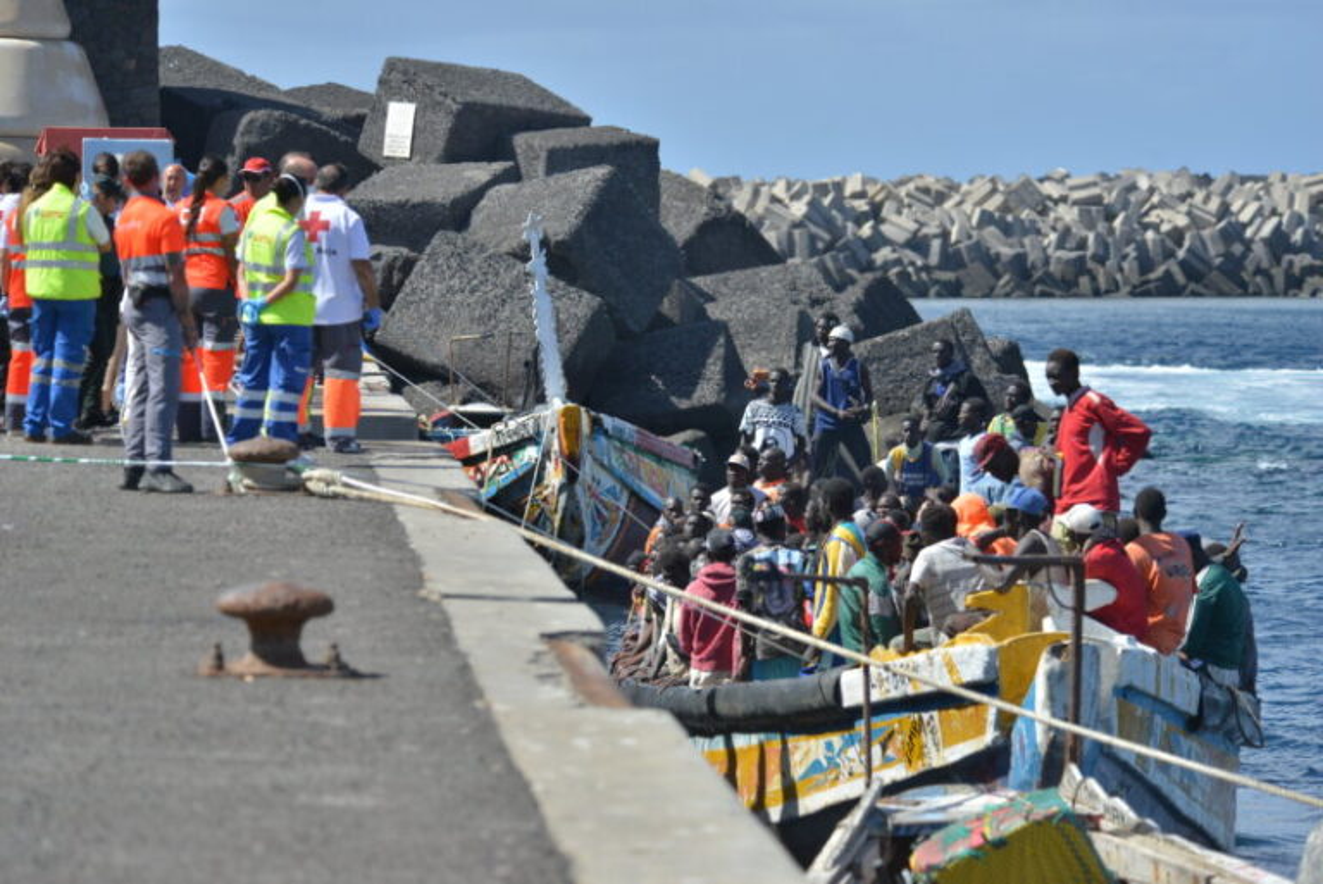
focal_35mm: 175
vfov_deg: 7.9
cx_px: 662
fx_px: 6435
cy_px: 442
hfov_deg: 11.7
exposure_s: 1/4000
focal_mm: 175
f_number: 5.6
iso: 640
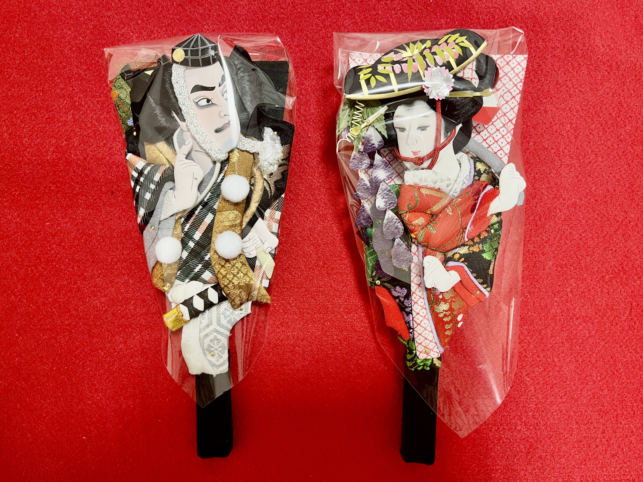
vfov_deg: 53.1
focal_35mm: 26
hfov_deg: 67.3
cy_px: 241
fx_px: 483
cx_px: 322
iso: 100
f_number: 1.6
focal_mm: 5.1
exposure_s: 1/50
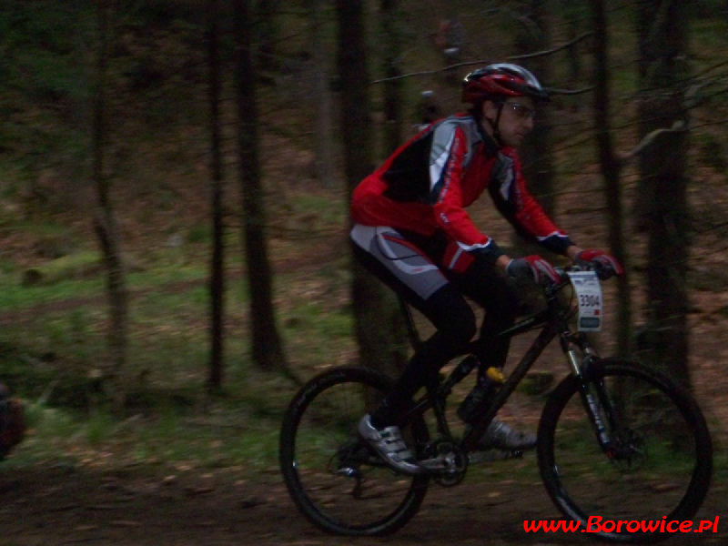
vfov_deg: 12.7
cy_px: 273
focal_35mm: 117
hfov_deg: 16.8
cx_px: 364
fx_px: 2461
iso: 400
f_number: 4.4
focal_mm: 19.2
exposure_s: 1/125
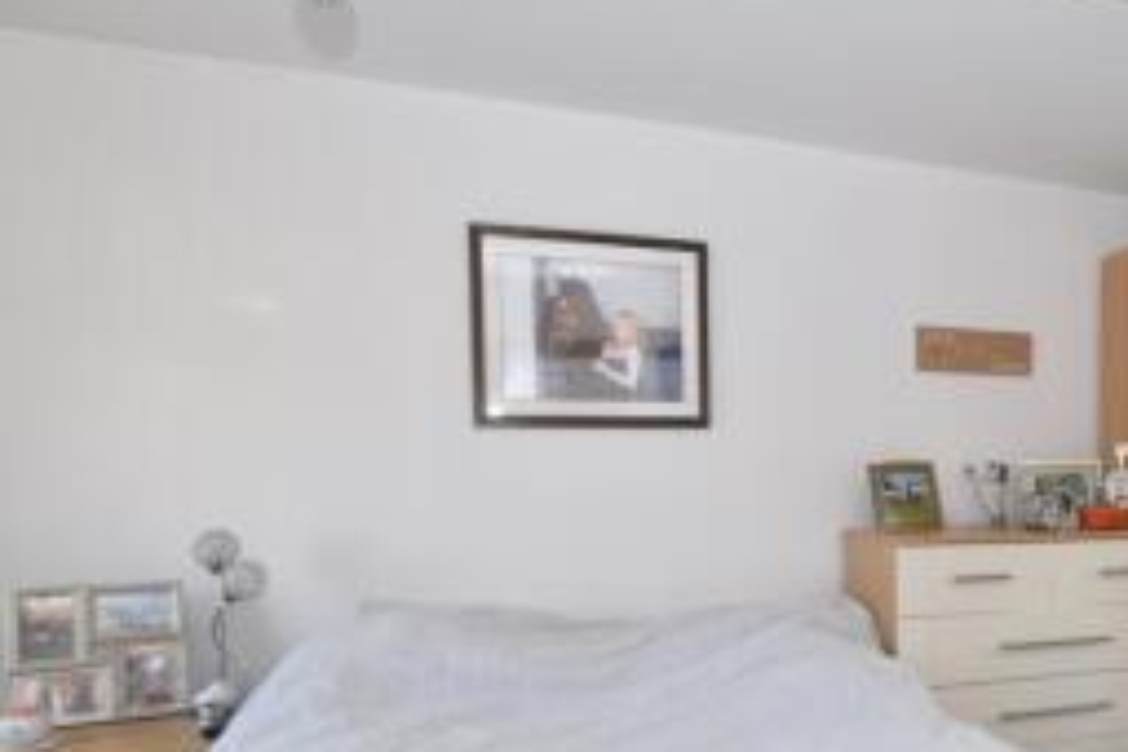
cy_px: 502
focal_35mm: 28
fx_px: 877
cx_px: 911
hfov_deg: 60.0
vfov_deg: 45.7
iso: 100
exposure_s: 1/8
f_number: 7.1
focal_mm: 10
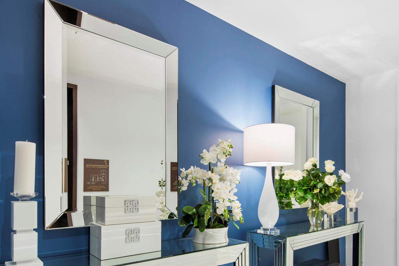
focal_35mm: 24
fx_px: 266
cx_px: 216
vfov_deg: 51.7
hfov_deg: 73.6
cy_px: 187
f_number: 8
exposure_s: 1/2
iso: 320
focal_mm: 14
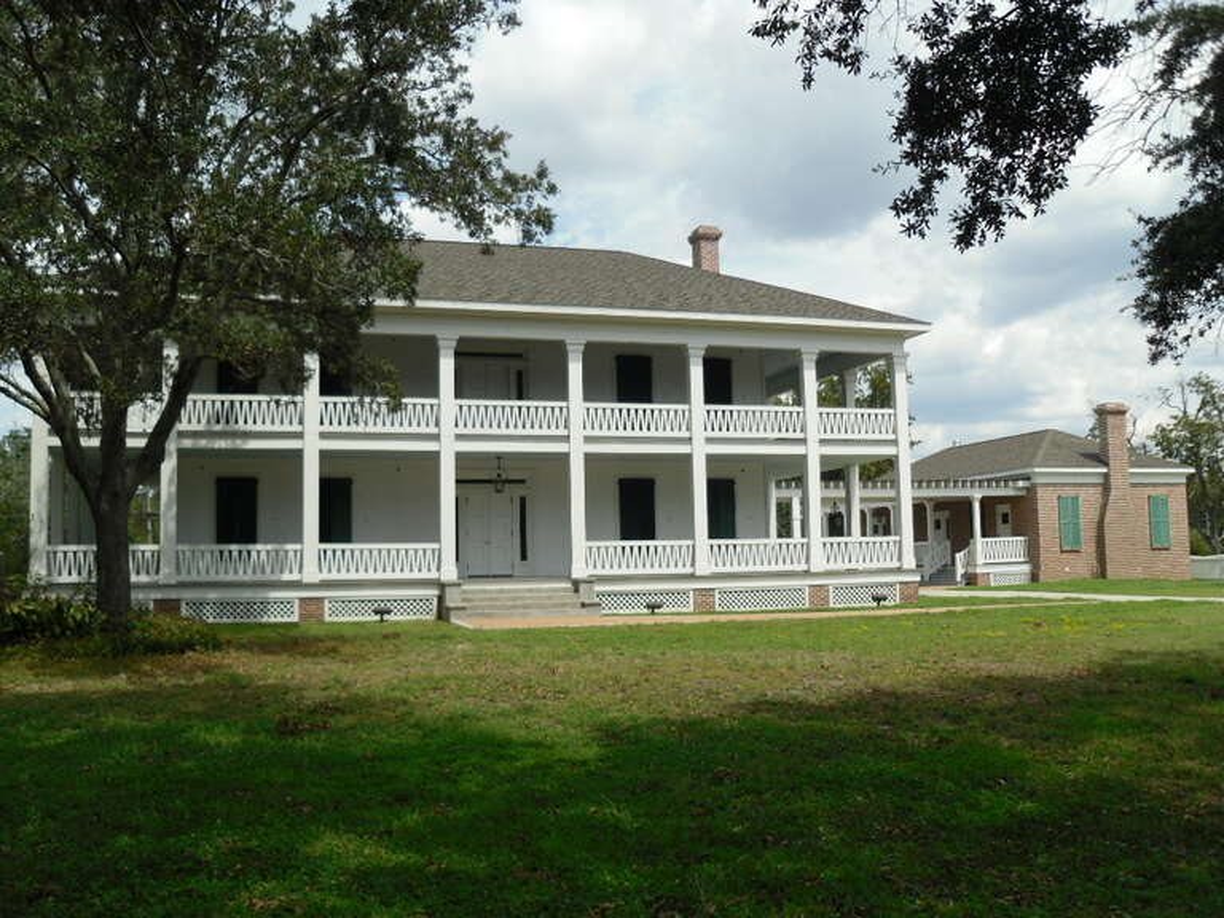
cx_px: 612
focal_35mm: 34
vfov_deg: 41.8
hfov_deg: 54.0
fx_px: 1202
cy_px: 459
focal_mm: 6
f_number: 8.1
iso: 80
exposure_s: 1/189
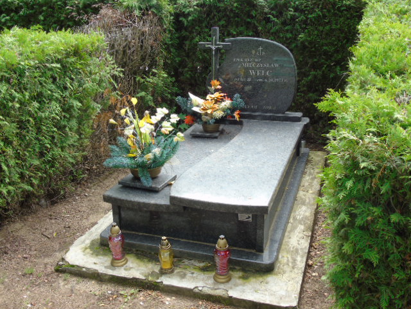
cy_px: 154
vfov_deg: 41.8
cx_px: 206
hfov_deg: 54.0
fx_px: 404
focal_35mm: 34
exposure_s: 1/80
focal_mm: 6.1
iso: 80
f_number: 3.8
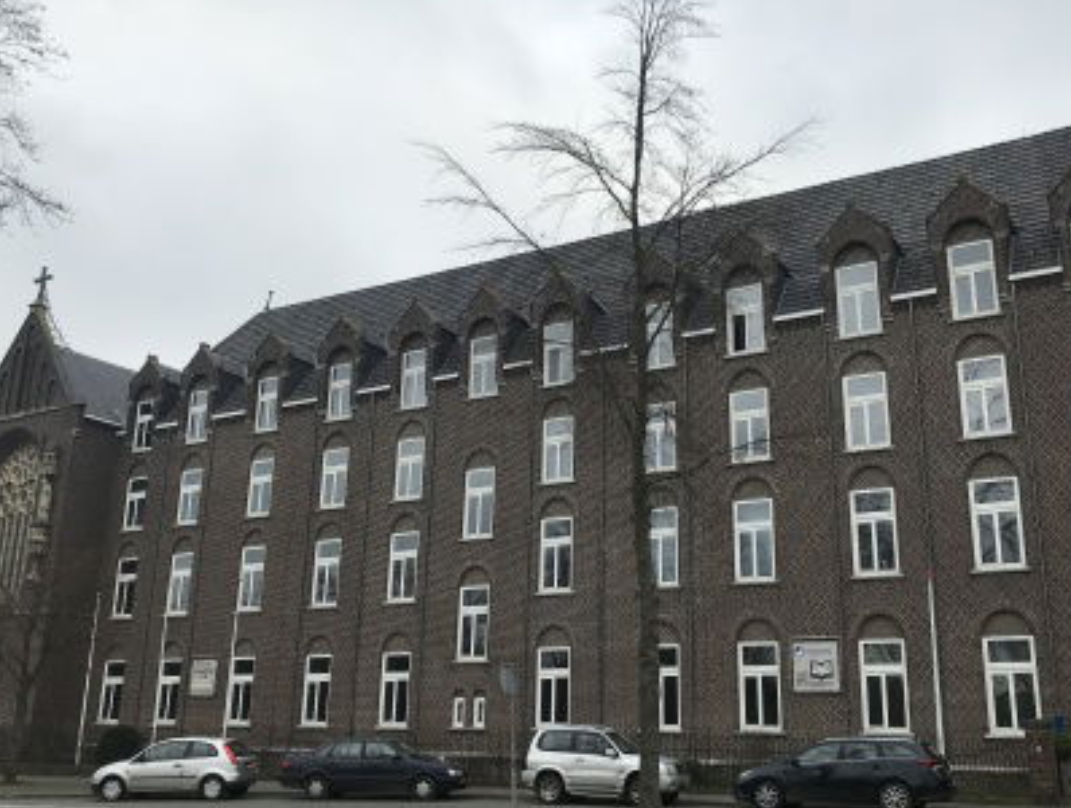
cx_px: 573
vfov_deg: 40.8
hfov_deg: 52.5
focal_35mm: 35
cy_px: 411
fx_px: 1085
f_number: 1.8
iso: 20
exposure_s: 1/967
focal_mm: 3.99
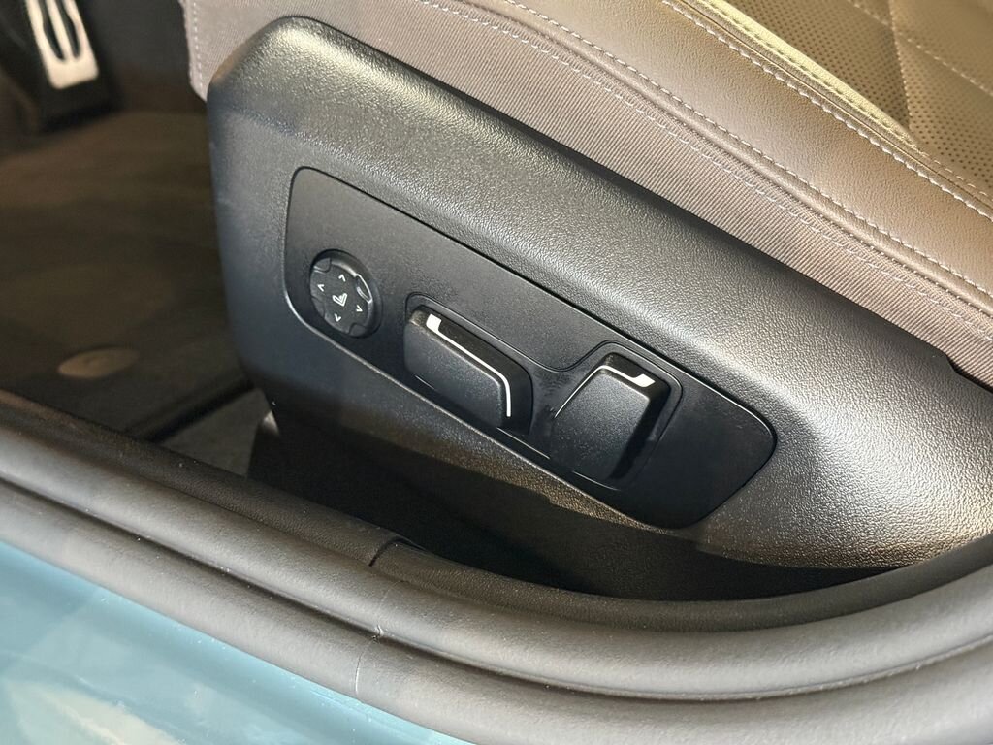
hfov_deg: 39.7
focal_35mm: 48
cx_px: 496
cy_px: 372
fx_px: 1377
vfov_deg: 30.3
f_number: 1.78
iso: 500
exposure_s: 1/25
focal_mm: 6.76
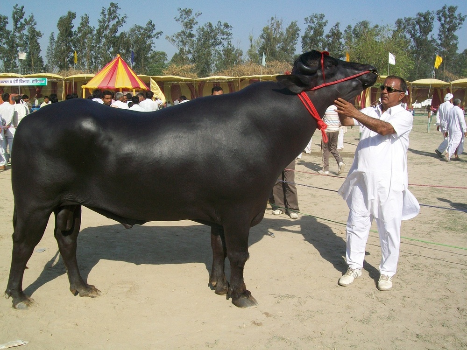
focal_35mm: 36
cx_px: 234
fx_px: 486
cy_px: 175
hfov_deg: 51.4
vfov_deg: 39.7
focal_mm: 6
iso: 64
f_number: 4.8
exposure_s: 1/500
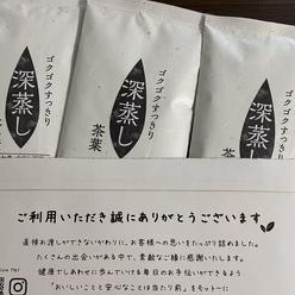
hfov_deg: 44.9
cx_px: 142
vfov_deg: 43.4
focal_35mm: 37
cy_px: 224
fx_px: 357
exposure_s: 1/60
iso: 160
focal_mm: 5.7
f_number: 1.5
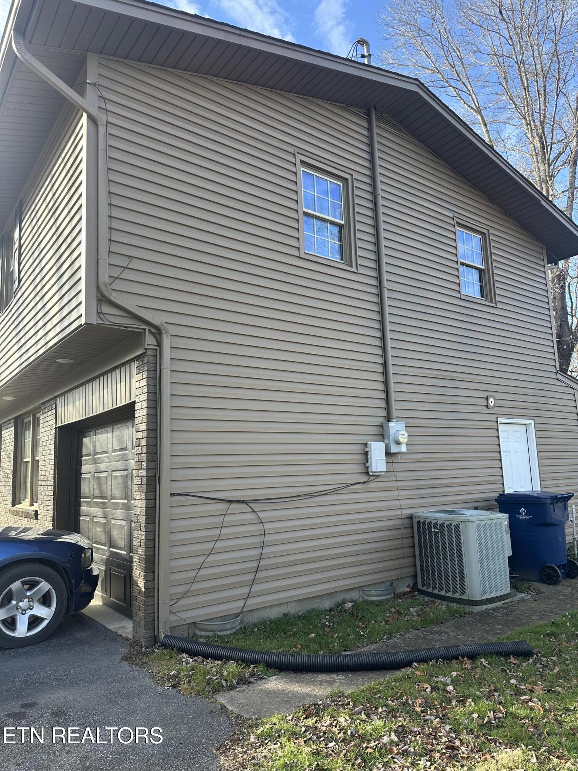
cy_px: 386
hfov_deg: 56.8
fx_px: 534
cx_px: 289
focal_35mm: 24
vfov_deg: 71.6
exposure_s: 1/564
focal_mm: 6.86
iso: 80
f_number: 1.78
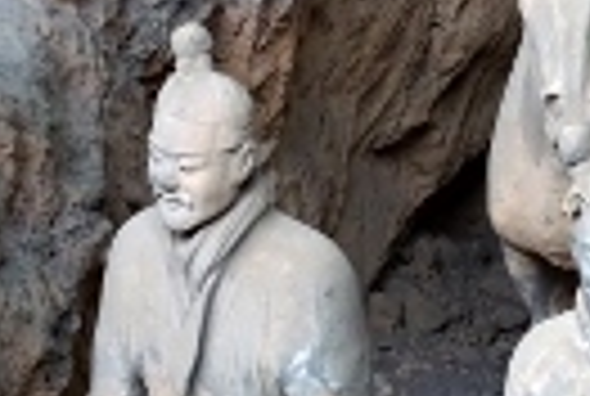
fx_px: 9018
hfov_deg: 3.7
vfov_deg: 2.5
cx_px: 676
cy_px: 214
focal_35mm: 549
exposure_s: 1/200
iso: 2500
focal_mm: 120
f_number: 5.6
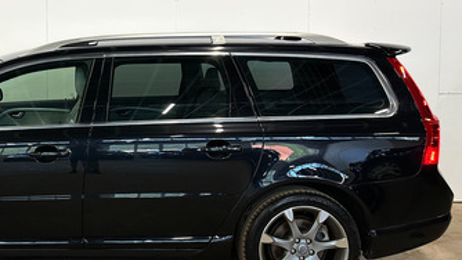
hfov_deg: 41.1
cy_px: 82
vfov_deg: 25.3
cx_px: 66
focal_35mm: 47
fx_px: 576
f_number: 1.8
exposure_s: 1/100
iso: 200
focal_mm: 6.86
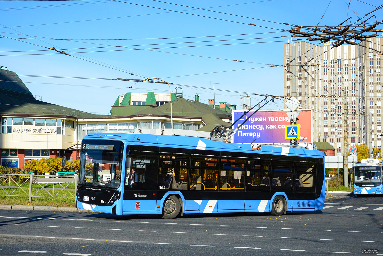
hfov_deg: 33.4
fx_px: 638
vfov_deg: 22.6
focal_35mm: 60
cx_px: 192
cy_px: 128
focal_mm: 40
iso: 200
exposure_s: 1/800
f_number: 6.3
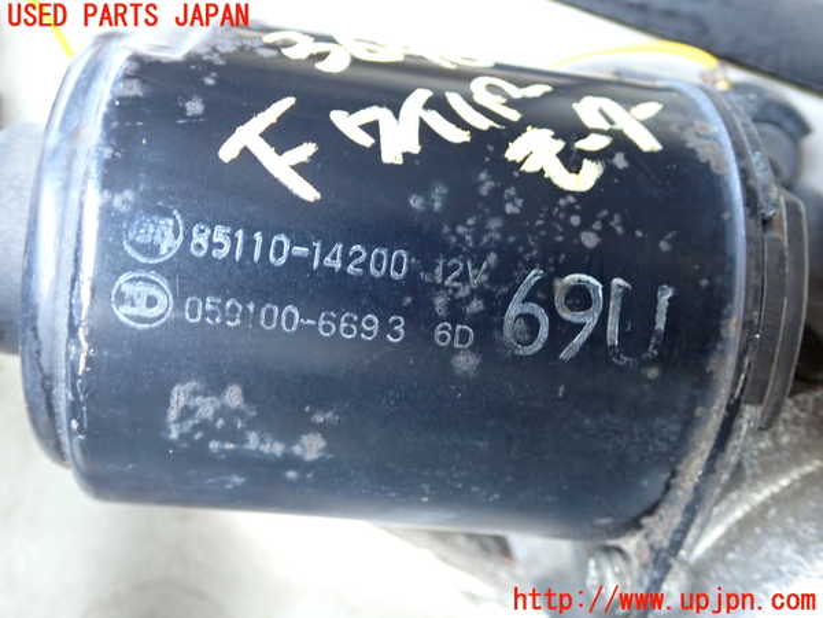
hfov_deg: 51.4
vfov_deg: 39.7
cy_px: 309
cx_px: 412
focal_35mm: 36
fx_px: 856
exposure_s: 1/40
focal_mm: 6.37
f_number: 2.5
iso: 800
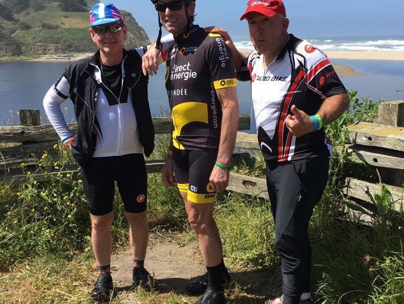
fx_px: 467
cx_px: 228
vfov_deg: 36.0
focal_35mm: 40
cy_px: 165
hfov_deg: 46.7
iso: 25
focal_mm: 4.15
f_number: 2.2
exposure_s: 1/1131
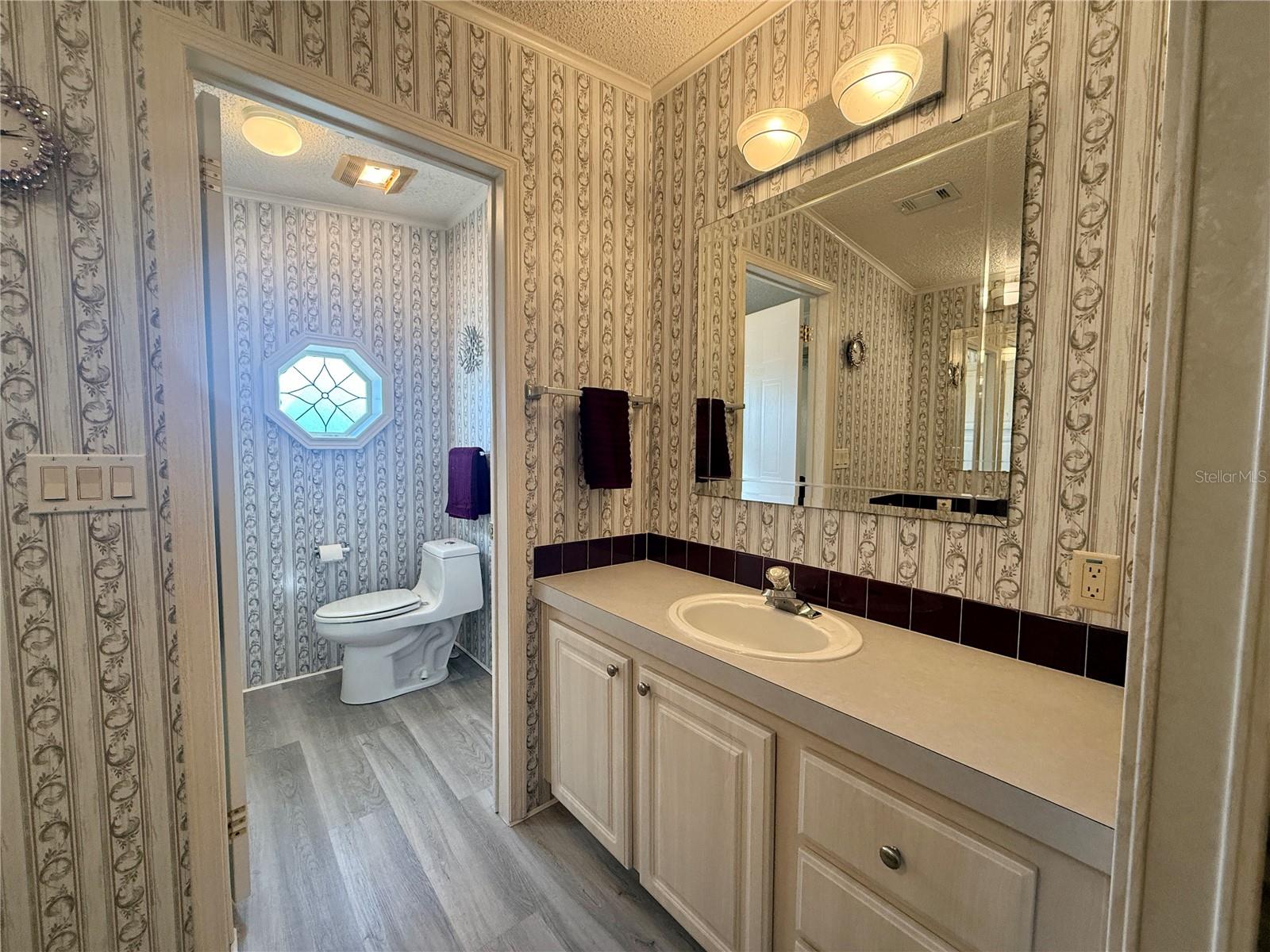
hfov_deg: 102.1
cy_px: 476
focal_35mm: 14
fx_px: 514
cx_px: 635
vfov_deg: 85.7
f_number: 2.2
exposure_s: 1/120
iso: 250
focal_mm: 2.22
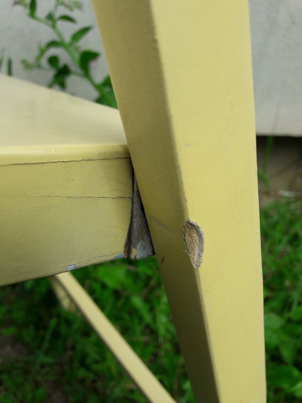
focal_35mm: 28
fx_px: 326
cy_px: 202
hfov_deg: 49.7
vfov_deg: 63.4
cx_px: 151
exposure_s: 1/805
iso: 40
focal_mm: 3.7
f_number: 1.9
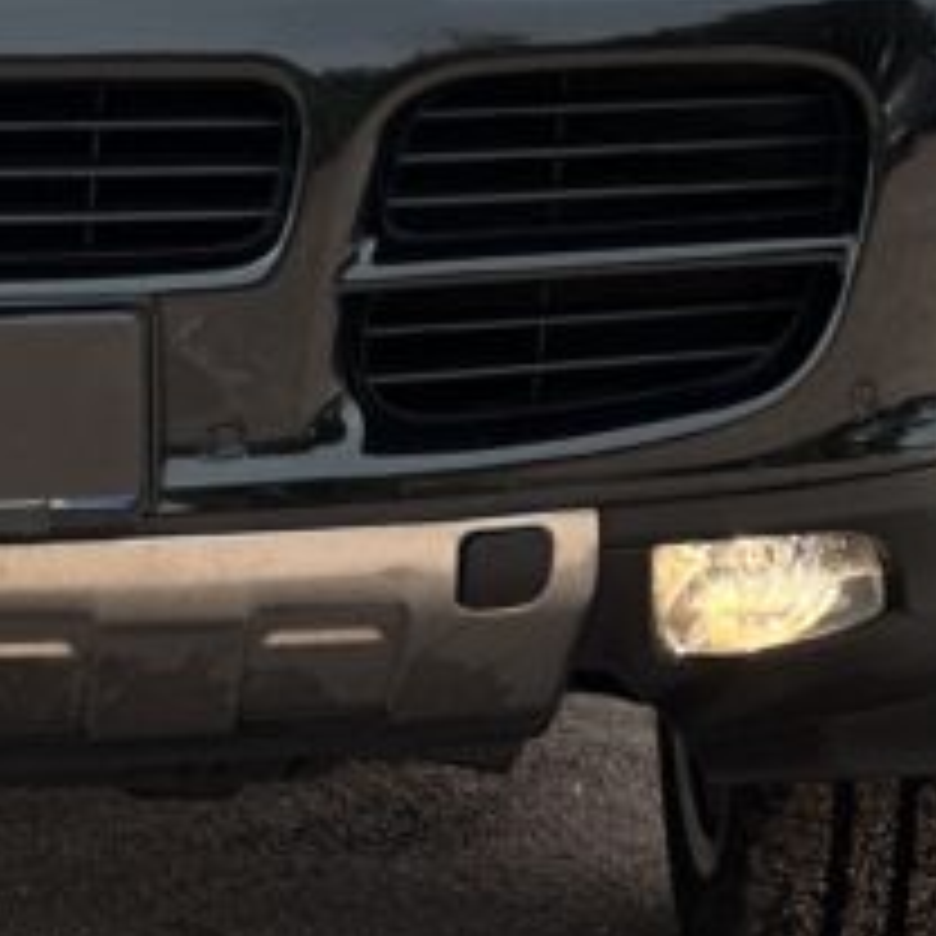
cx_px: -225
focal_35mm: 262
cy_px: -207
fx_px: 8015
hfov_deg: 6.6
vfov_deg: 6.6
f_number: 2.8
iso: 32
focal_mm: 9
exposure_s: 1/368
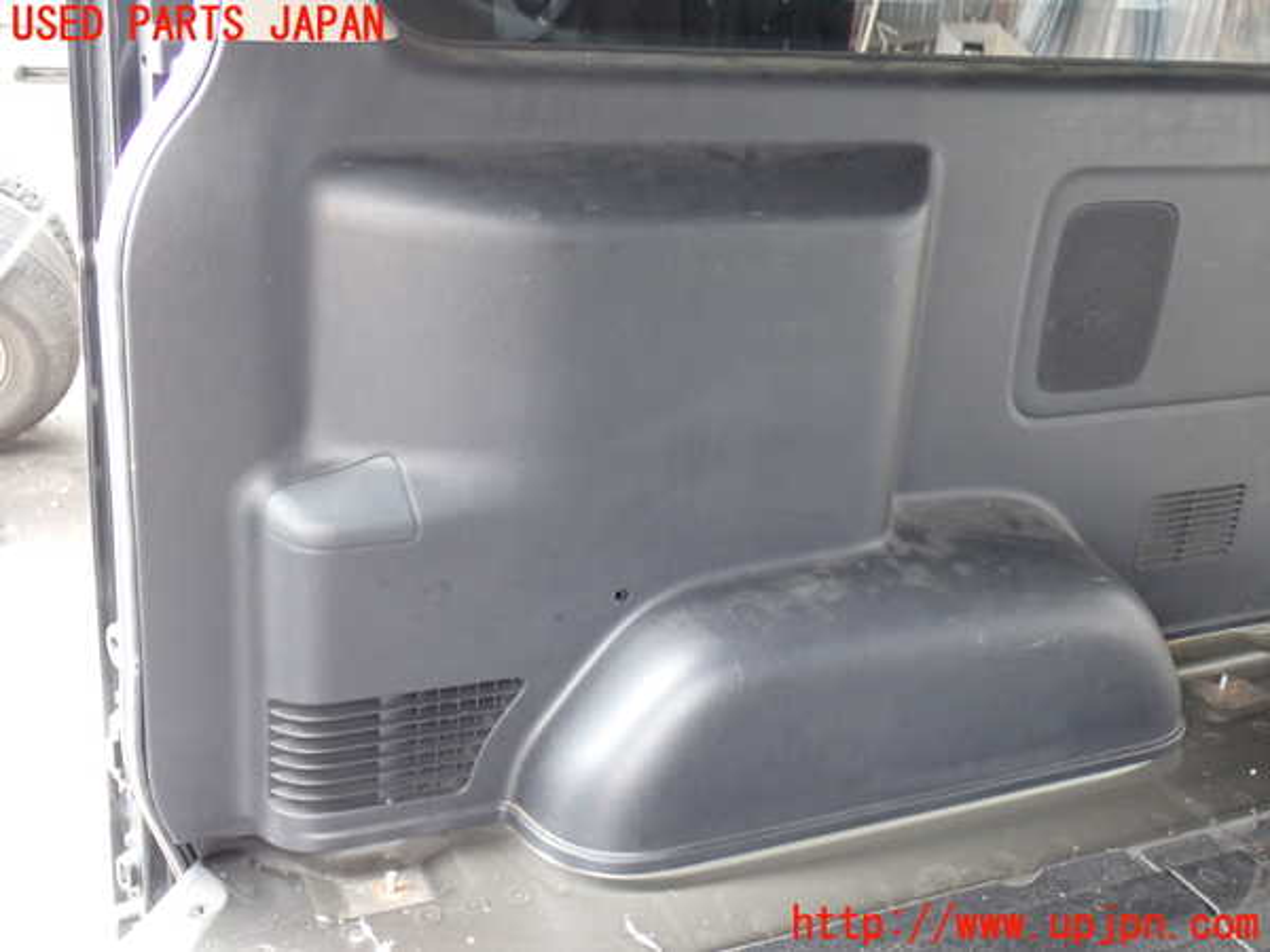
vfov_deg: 35.1
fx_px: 1504
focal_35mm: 41
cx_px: 635
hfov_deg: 45.8
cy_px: 476
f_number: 2.8
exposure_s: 1/40
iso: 500
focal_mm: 7.31
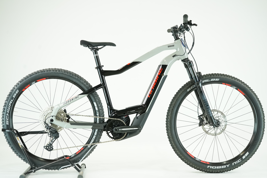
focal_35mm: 52
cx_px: 134
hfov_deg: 38.2
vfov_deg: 26.0
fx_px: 386
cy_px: 89
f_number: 5.6
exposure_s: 1/200
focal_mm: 52
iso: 2500
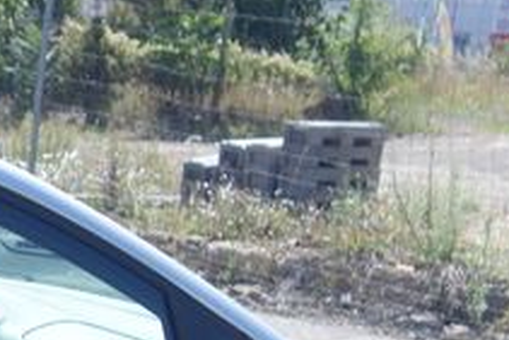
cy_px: 532
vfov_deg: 9.8
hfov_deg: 13.3
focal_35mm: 136
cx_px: -461
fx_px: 1924
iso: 125
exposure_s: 1/2000
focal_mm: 10.4
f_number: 1.8
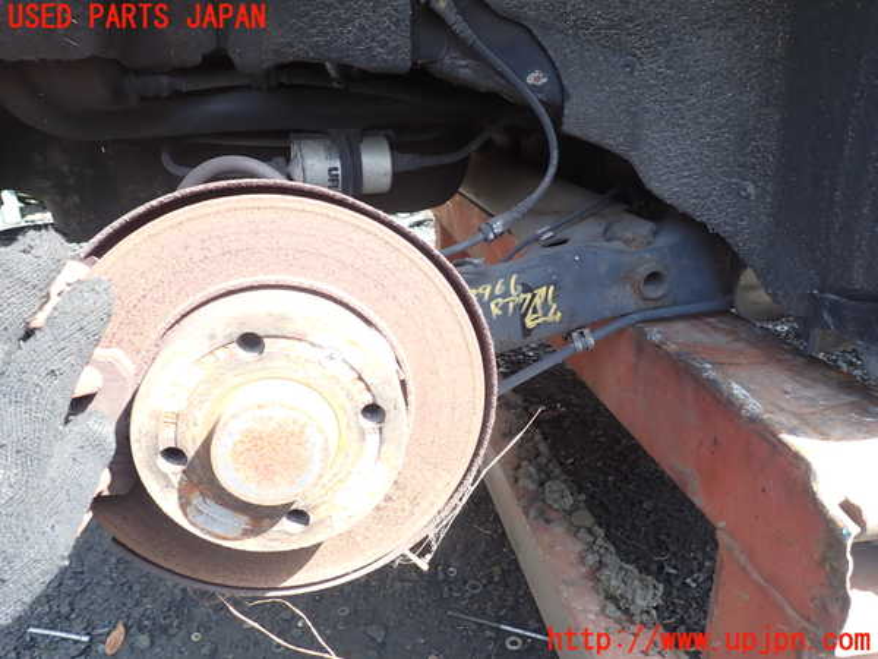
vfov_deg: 54.9
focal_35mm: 25
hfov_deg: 69.4
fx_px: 634
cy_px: 330
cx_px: 439
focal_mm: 4.5
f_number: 2.8
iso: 100
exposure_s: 1/100
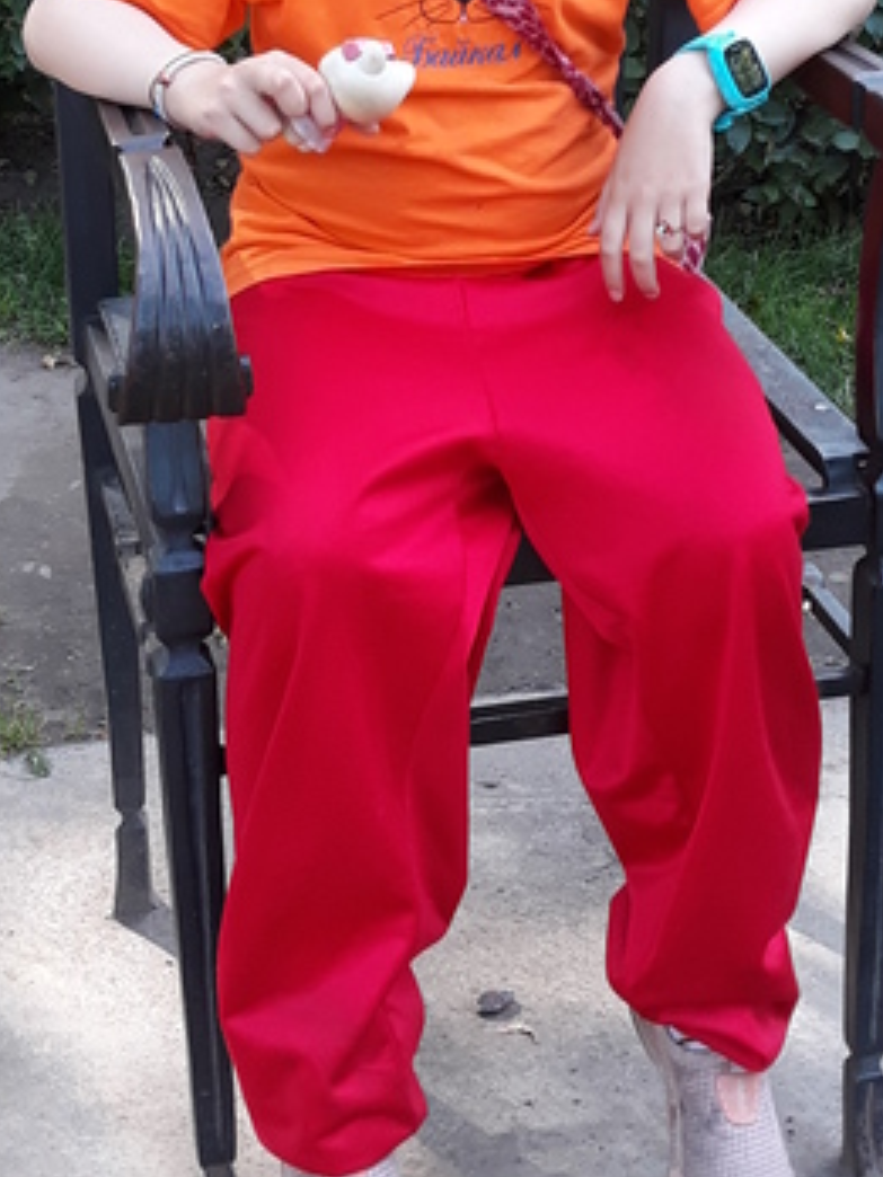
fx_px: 2109
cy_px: 172
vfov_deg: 30.2
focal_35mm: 62
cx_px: 345
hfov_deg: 23.6
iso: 40
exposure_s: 1/100
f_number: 1.7
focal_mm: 3.71
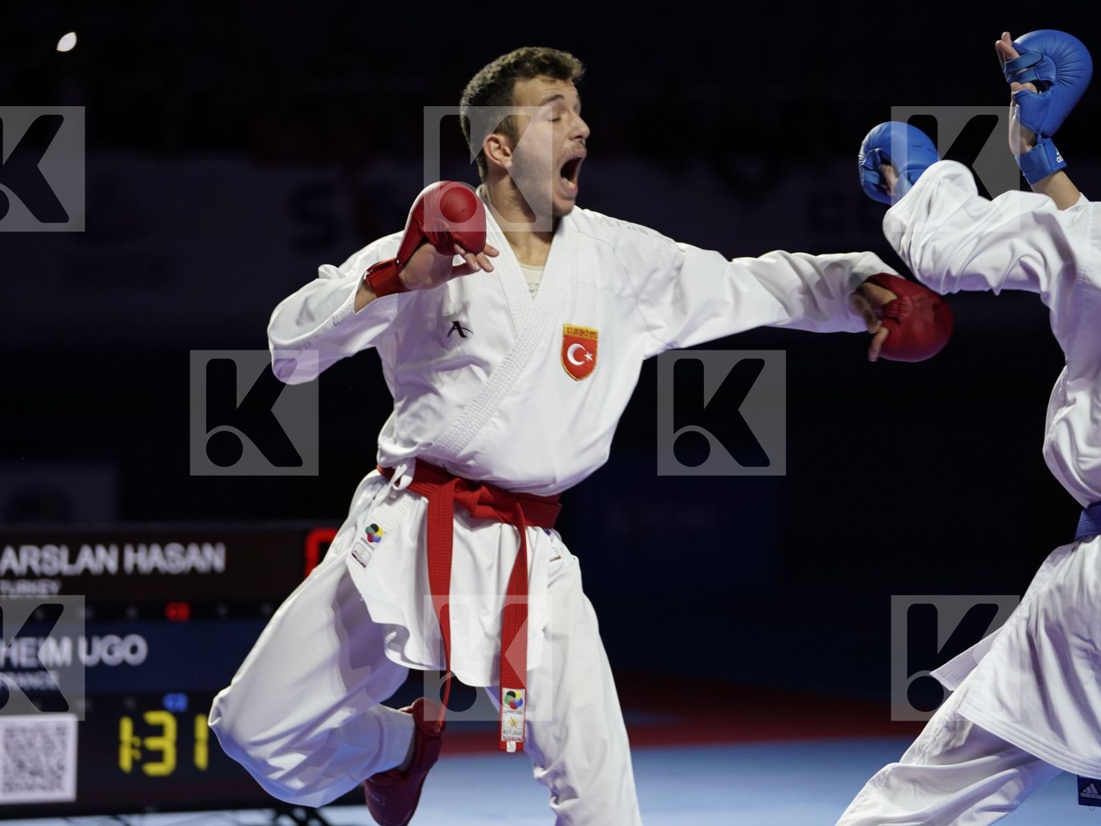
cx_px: 488
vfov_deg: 9.6
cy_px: 413
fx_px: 4930
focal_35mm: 155
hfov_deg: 12.7
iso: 1600
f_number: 2.8
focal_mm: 143
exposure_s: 1/1000
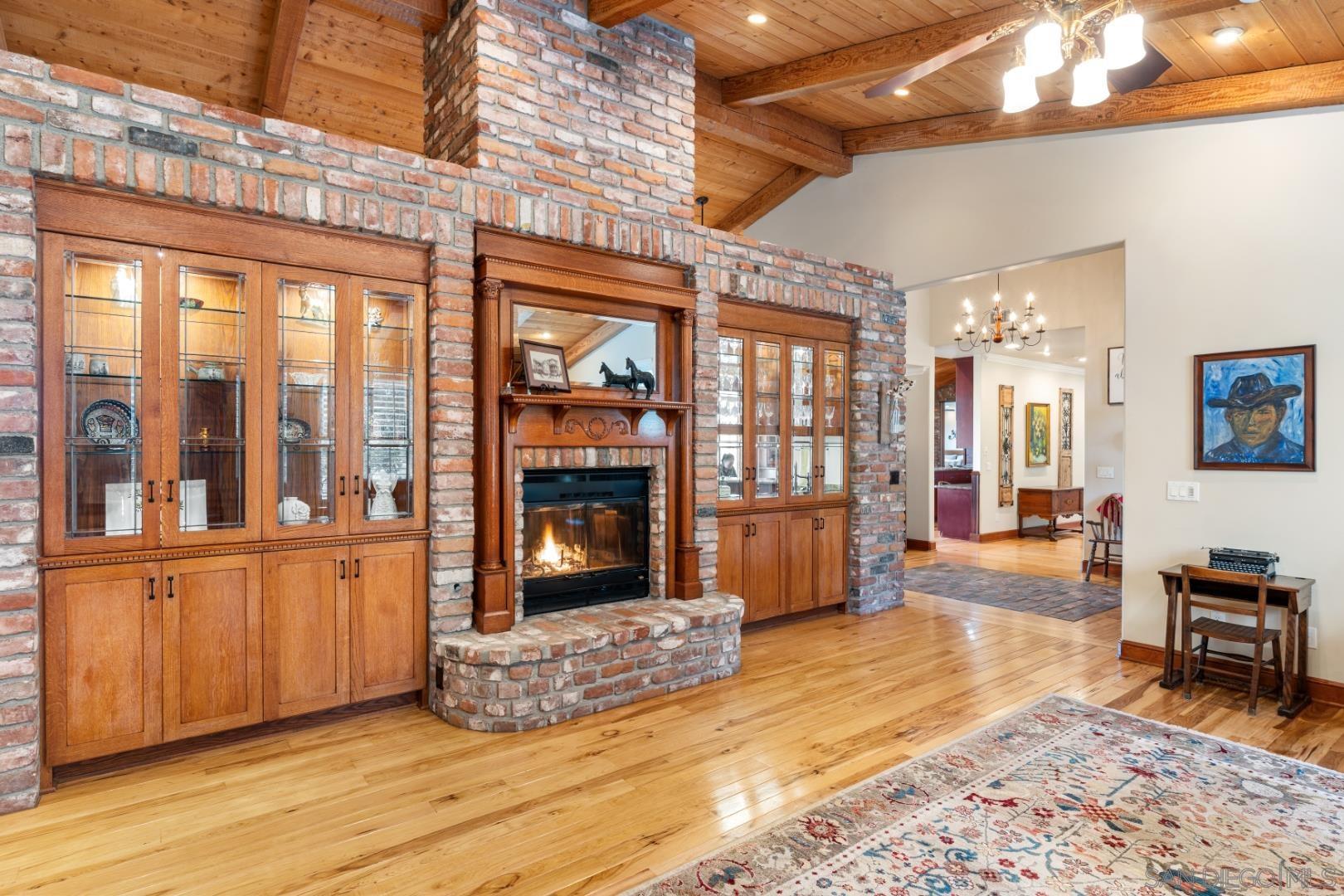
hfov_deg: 86.9
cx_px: 672
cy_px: 448
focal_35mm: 19
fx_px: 709
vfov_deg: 64.6
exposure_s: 3.2
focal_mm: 19
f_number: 8
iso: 80
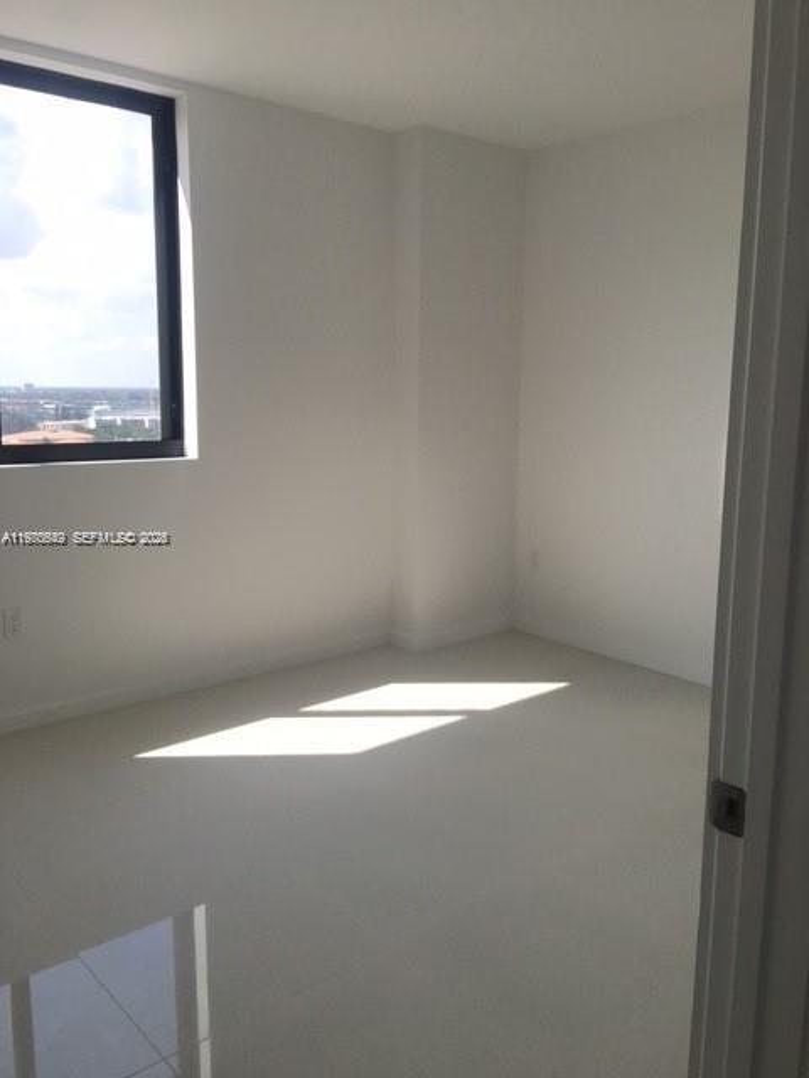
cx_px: 404
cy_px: 539
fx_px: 904
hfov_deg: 48.2
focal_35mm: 29
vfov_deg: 61.7
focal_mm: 4.15
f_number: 2.2
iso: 25
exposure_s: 1/416
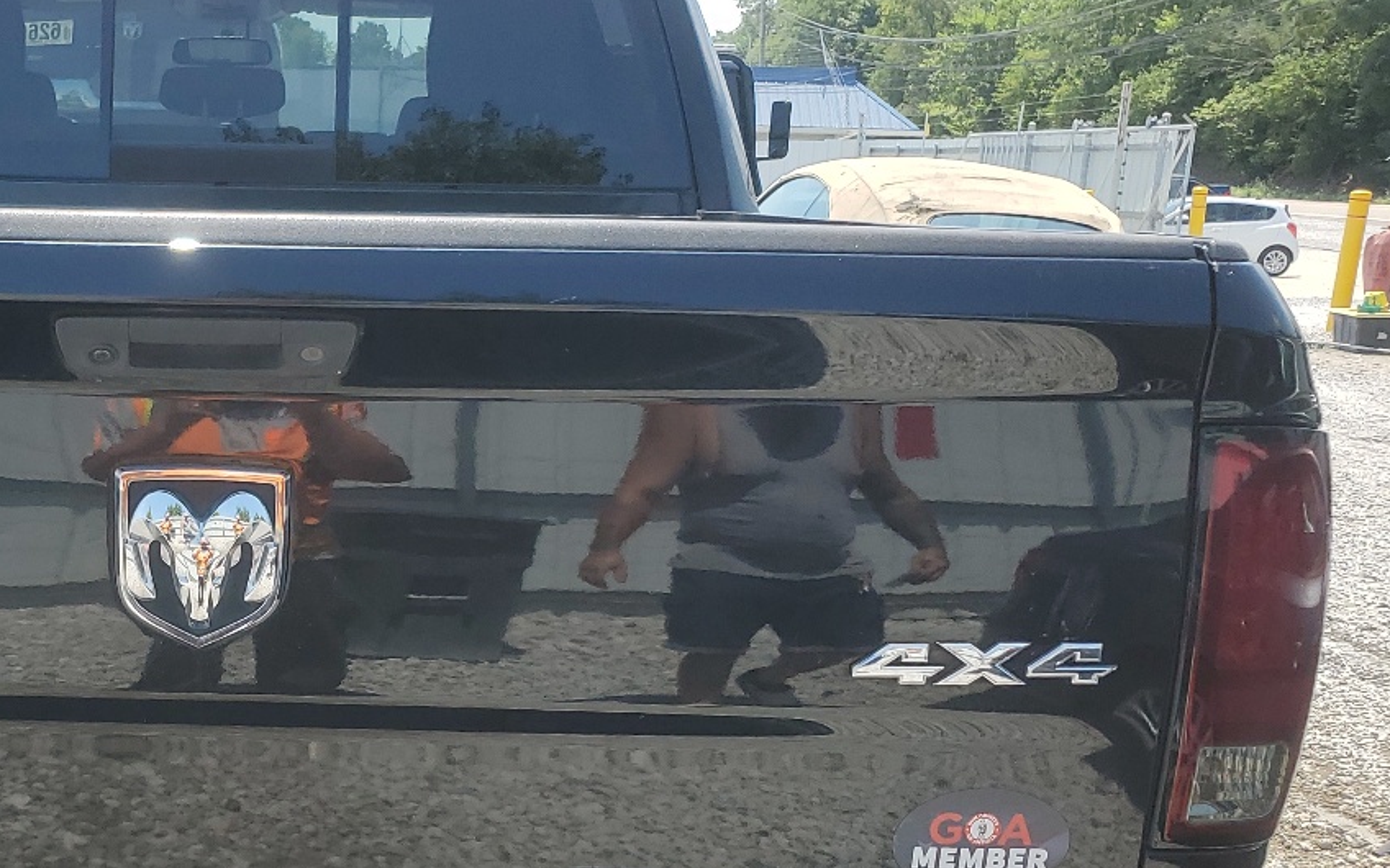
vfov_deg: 24.6
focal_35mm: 52
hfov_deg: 36.9
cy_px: 629
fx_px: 1970
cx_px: 193
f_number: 1.5
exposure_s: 1/1667
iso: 50
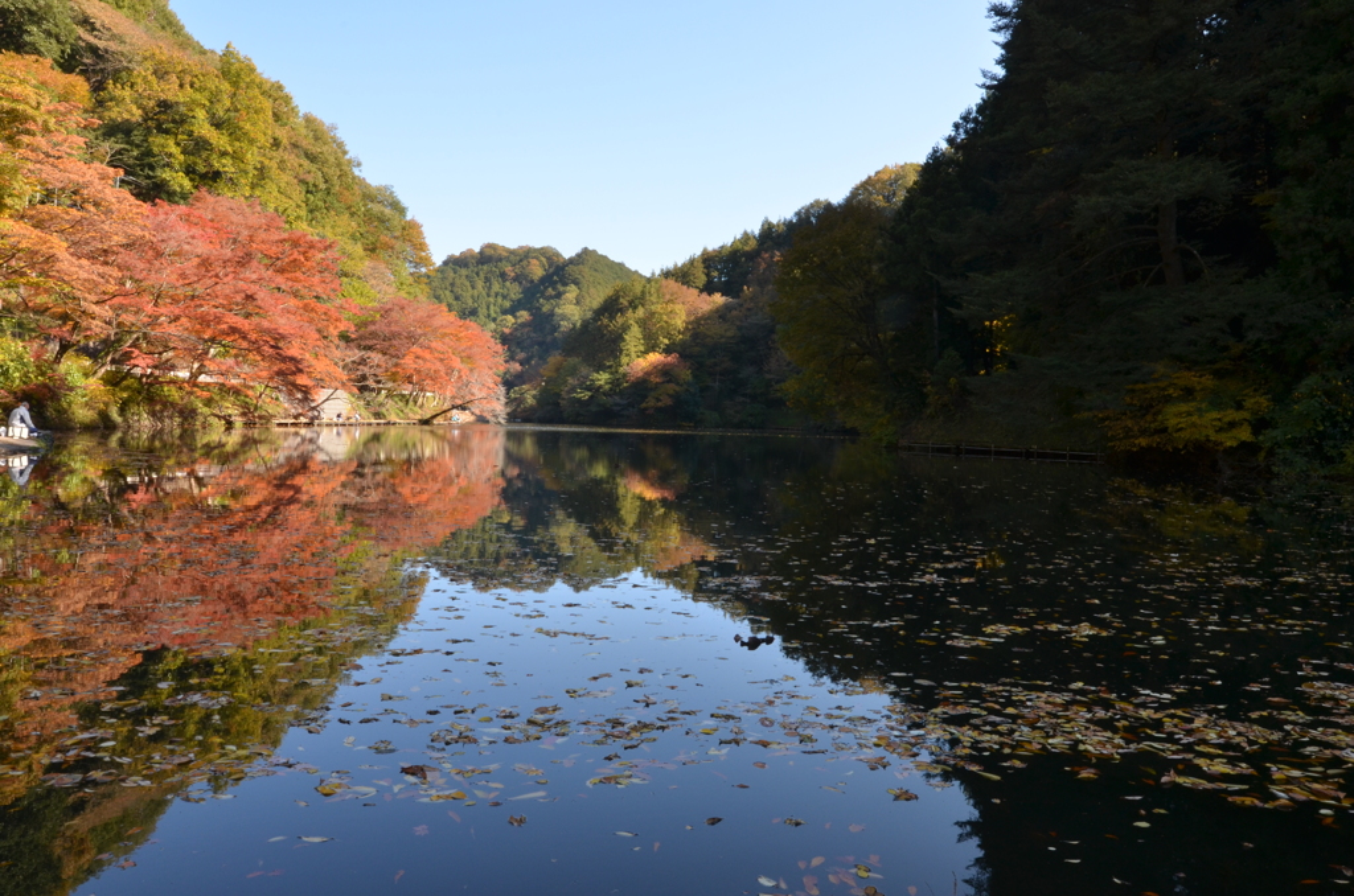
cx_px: 677
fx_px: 901
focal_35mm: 24
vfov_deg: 52.9
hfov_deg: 73.9
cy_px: 448
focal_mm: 16
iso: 250
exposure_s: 1/30
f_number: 16
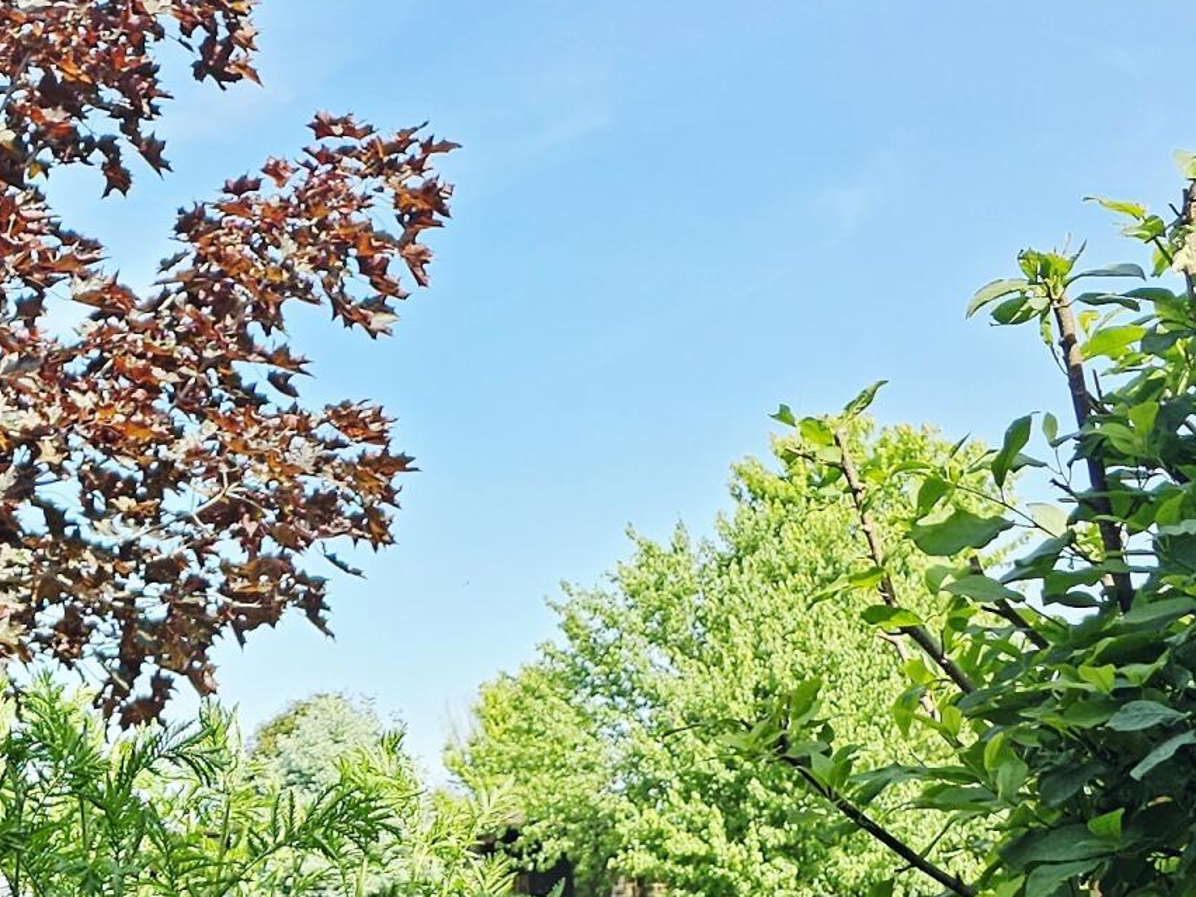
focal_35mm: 81
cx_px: -357
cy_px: 1122
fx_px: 2799
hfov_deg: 21.8
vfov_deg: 17.3
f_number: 1.7
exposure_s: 1/200
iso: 10
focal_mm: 6.3
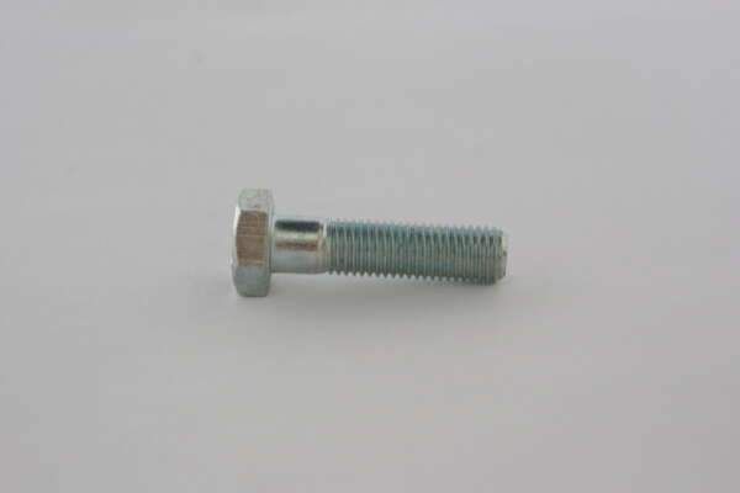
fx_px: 2466
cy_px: 246
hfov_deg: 17.1
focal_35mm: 120
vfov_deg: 11.4
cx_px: 370
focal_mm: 80
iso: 800
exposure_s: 1/45
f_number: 8
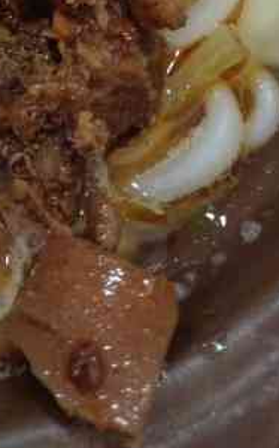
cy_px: -193
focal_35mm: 99
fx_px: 1207
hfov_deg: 12.1
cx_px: -218
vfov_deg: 18.9
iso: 442
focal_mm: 4.35
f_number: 1.8
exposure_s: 1/50
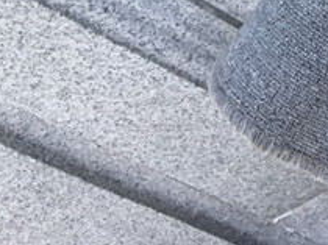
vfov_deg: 10.3
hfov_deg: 13.5
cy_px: -240
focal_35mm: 133
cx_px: 569
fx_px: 1259
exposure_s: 1/237
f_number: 2.4
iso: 25
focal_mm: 3.3
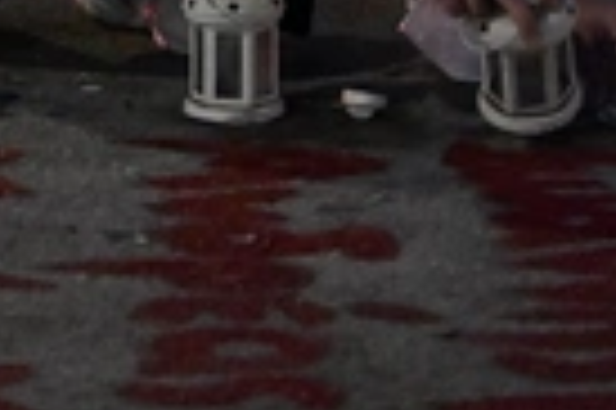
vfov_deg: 3.8
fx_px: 6084
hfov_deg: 5.8
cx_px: -40
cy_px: -561
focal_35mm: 356
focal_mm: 75
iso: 8000
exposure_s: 1/40
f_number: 2.8
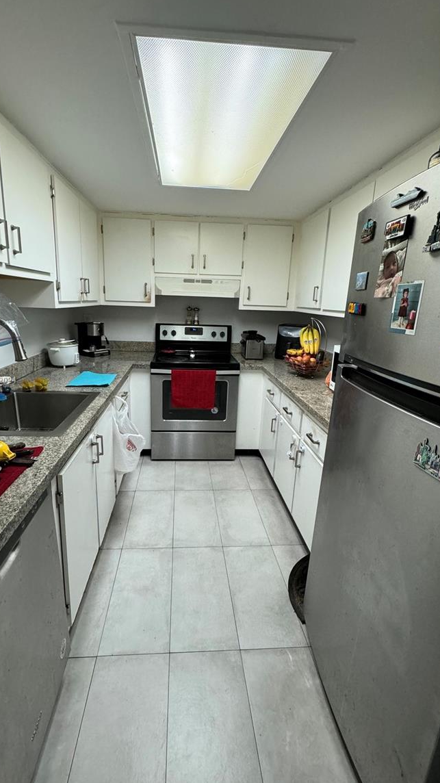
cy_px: 381
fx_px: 332
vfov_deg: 99.4
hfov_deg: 66.9
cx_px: 199
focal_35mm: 16
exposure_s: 1/120
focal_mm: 2.22
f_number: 2.2
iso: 320
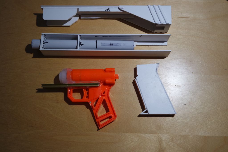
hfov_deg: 50.7
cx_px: 114
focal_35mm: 38
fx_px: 241
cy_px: 76
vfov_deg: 35.1
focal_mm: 25
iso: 200
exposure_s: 1/50
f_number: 4.5
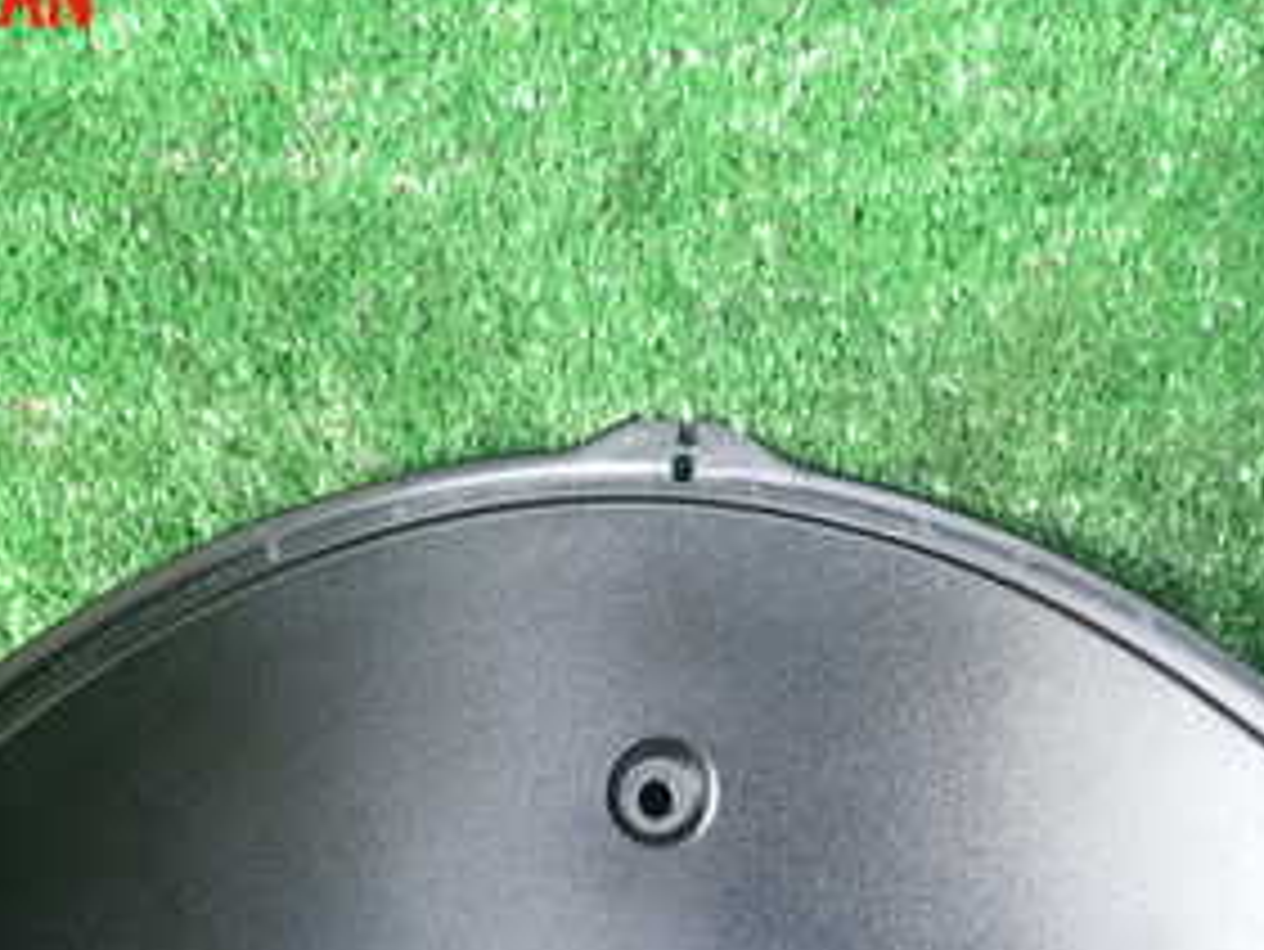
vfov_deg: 22.1
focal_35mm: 64
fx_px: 2338
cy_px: 955
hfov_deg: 30.3
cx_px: 625
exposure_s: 1/30
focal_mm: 5.4
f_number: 2.3
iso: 200
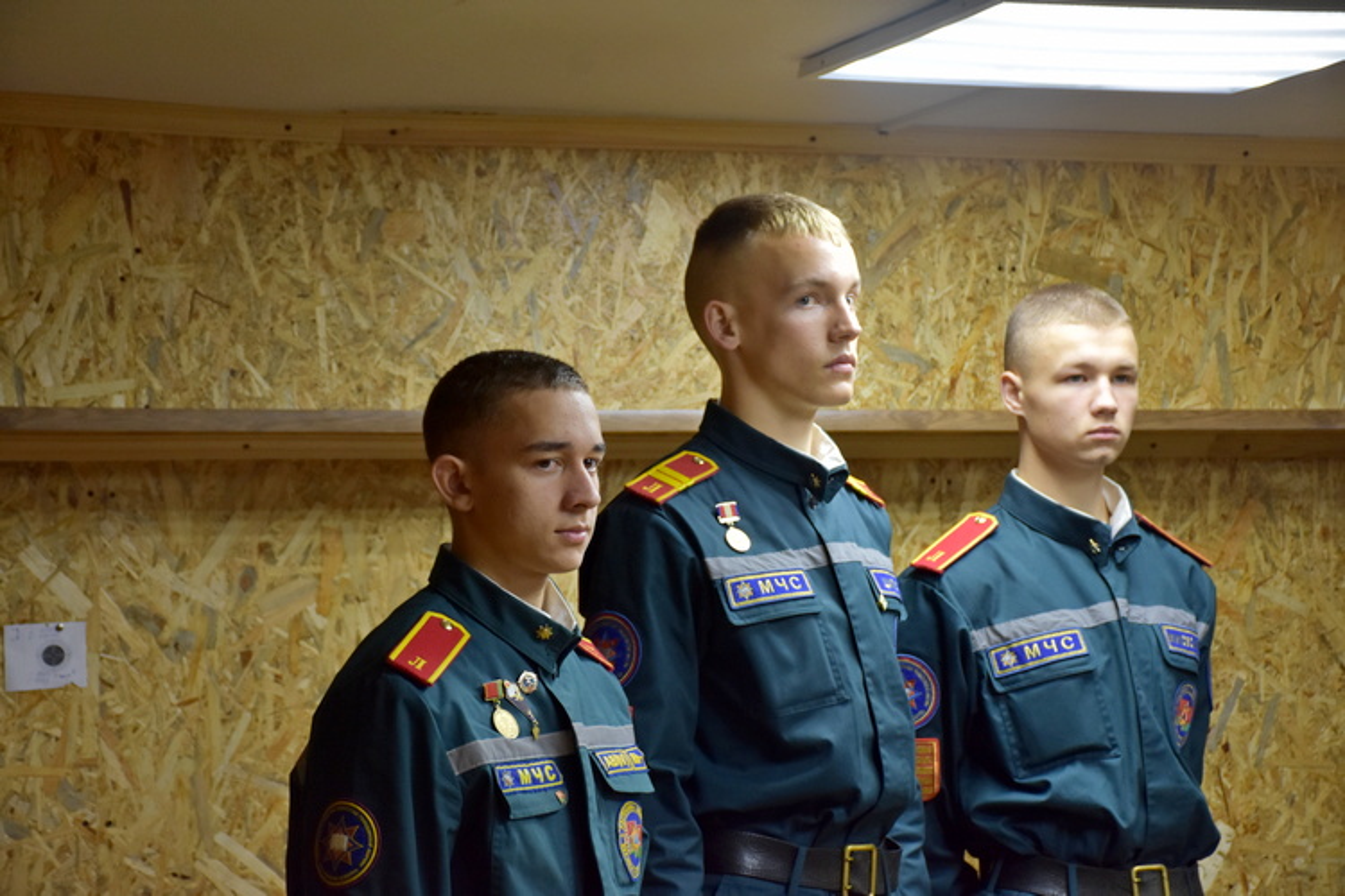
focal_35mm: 93
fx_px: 3474
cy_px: 448
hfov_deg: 21.9
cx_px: 672
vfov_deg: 14.7
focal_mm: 62
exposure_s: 1/80
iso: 800
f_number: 5
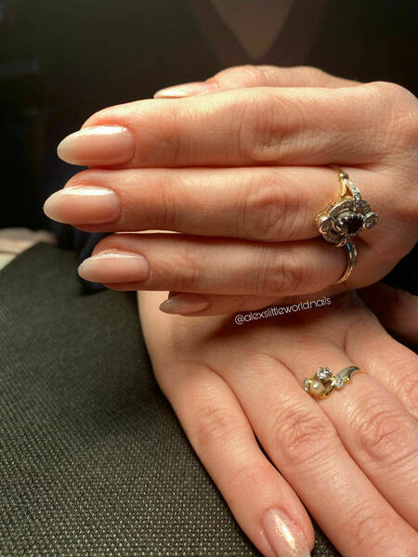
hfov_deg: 53.1
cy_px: 278
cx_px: 209
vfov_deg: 67.3
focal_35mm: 26
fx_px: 419
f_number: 1.8
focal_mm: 4.25
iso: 32
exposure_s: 1/191
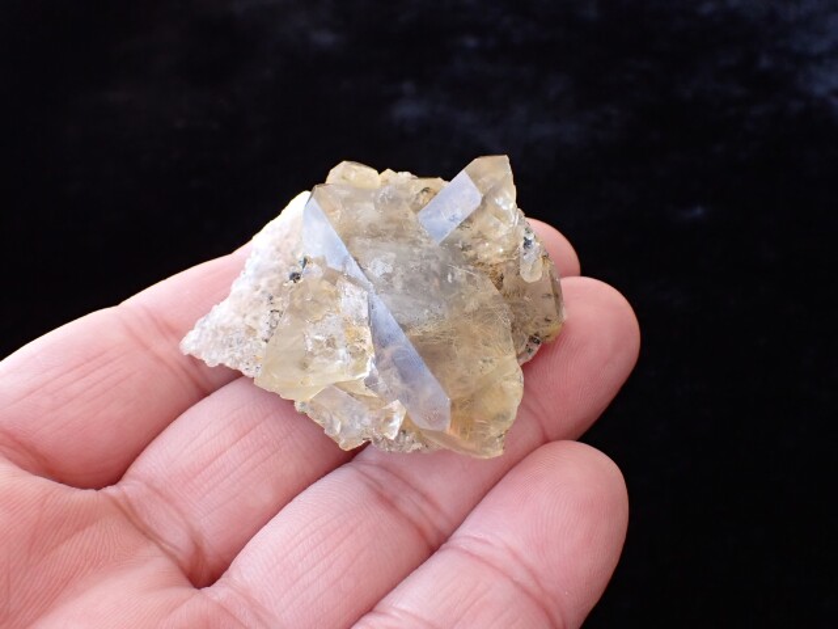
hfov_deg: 60.0
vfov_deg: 46.8
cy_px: 314
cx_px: 419
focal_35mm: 30
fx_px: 726
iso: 320
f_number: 3.2
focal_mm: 5.4
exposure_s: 1/125
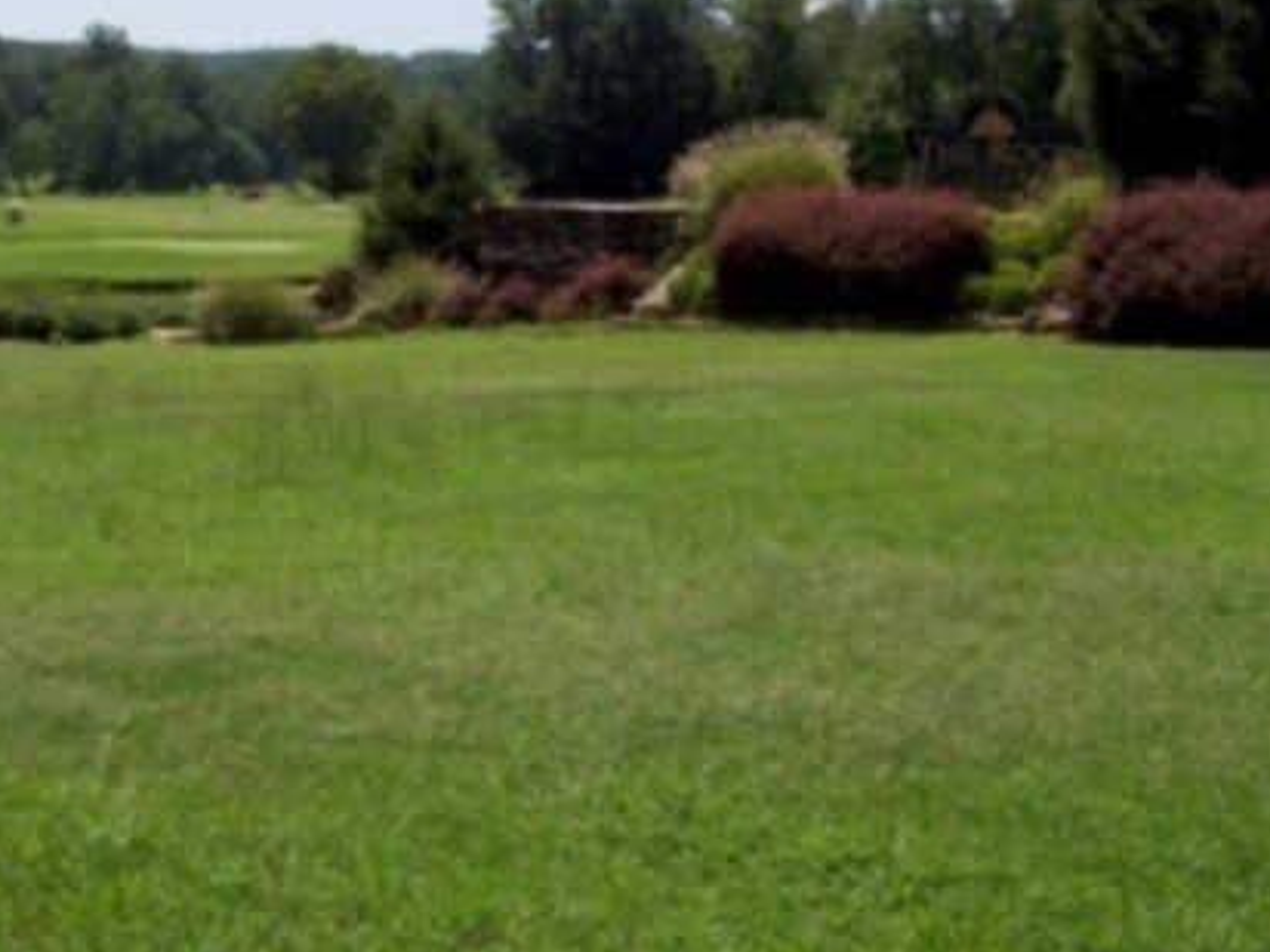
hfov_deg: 32.6
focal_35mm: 59
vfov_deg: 24.5
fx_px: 2165
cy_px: 222
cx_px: 530
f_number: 4.8
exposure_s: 1/700
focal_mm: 8
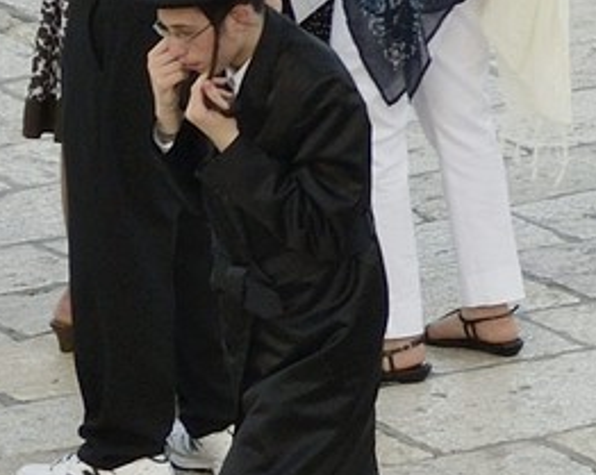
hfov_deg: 1.7
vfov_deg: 1.3
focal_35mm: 1148
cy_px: -334
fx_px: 20227
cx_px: 1554
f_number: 9
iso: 800
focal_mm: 200
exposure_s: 1/200
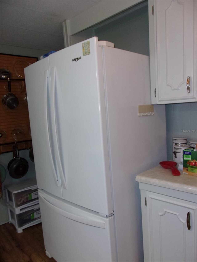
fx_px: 205
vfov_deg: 65.3
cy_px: 131
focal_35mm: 27
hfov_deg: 51.4
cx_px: 98
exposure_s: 1/34
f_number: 3
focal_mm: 4.9
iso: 160
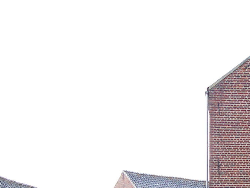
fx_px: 628
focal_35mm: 87
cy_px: 205
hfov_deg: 22.0
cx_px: 225
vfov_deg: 16.5
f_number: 5.6
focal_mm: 5.6
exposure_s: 1/125
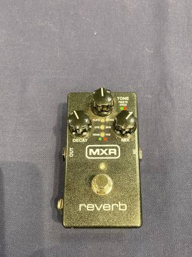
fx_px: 237
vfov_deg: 56.4
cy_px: 155
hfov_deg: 44.1
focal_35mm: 32
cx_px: 101
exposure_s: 1/60
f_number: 1.8
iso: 200
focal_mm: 4.25
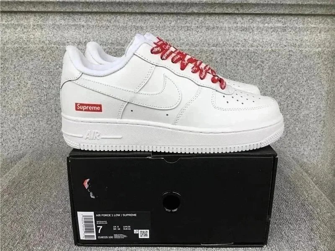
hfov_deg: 58.4
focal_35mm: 31
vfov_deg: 45.4
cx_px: 168
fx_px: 300
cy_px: 126
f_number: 2.4
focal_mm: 3.3
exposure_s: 1/119
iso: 25
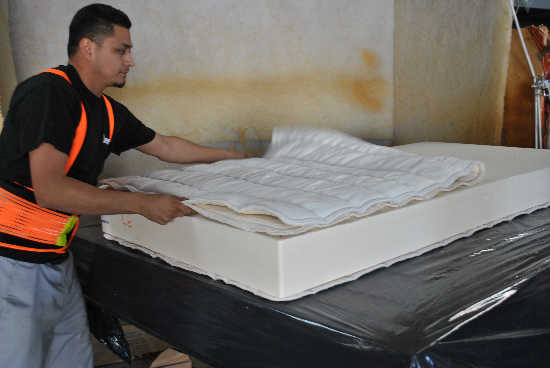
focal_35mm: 39
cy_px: 184
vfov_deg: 34.3
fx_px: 597
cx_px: 275
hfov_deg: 49.5
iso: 200
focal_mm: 26
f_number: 4.2
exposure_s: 1/40
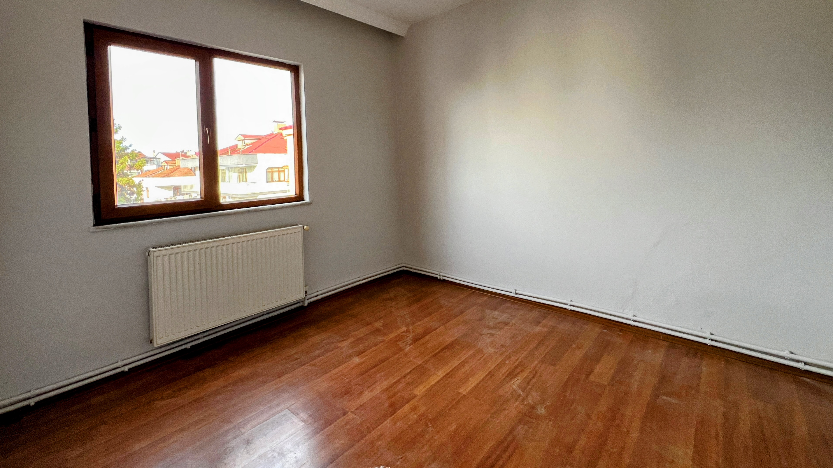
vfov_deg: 69.1
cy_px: 168
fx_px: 331
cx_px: 437
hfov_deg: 102.9
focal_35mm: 15
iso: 80
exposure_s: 1/99
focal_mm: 1.57
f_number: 1.8
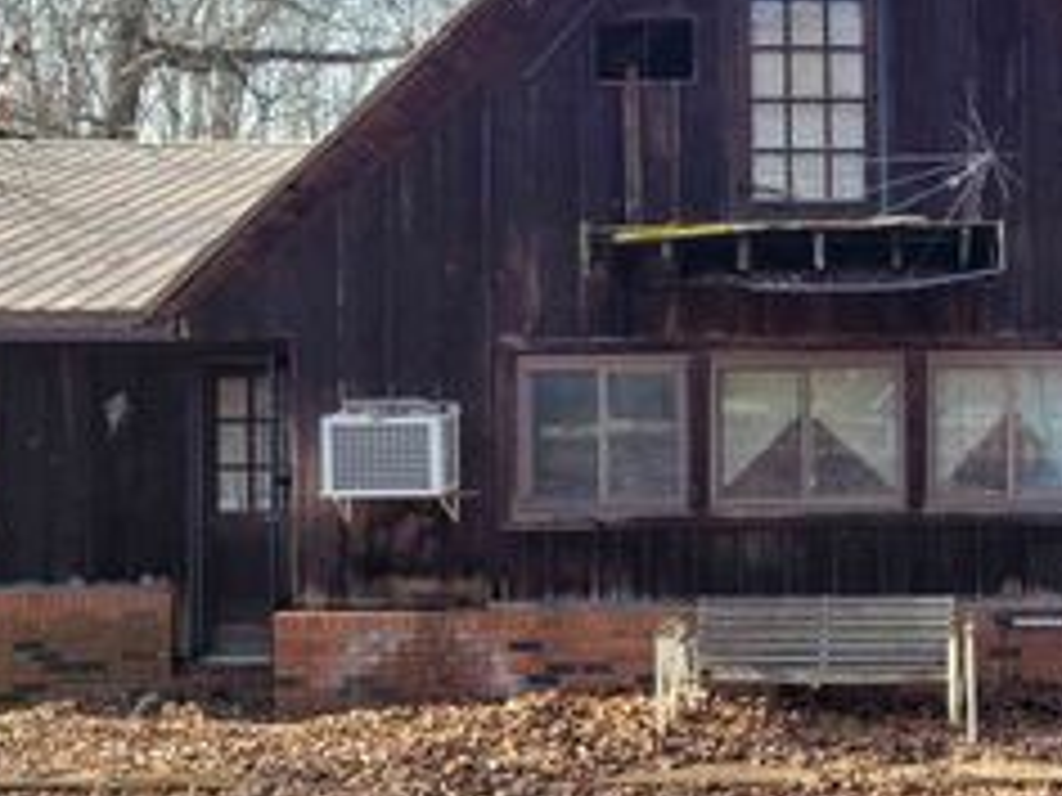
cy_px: 394
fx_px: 1687
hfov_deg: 33.4
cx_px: 922
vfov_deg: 26.6
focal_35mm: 55
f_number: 1.8
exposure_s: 1/519
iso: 40
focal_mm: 5.4
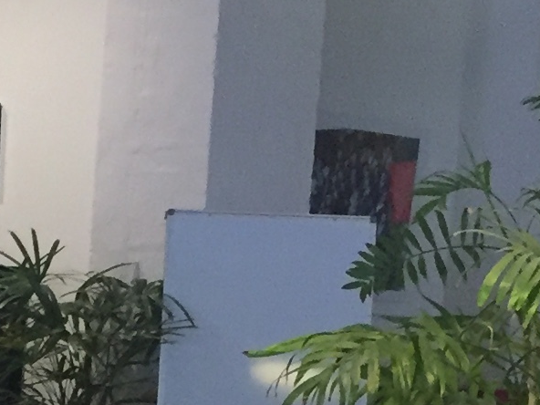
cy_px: 808
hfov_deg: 11.8
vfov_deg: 8.8
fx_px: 2496
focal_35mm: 160
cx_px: -254
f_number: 2.2
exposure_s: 1/33
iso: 200
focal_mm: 4.15
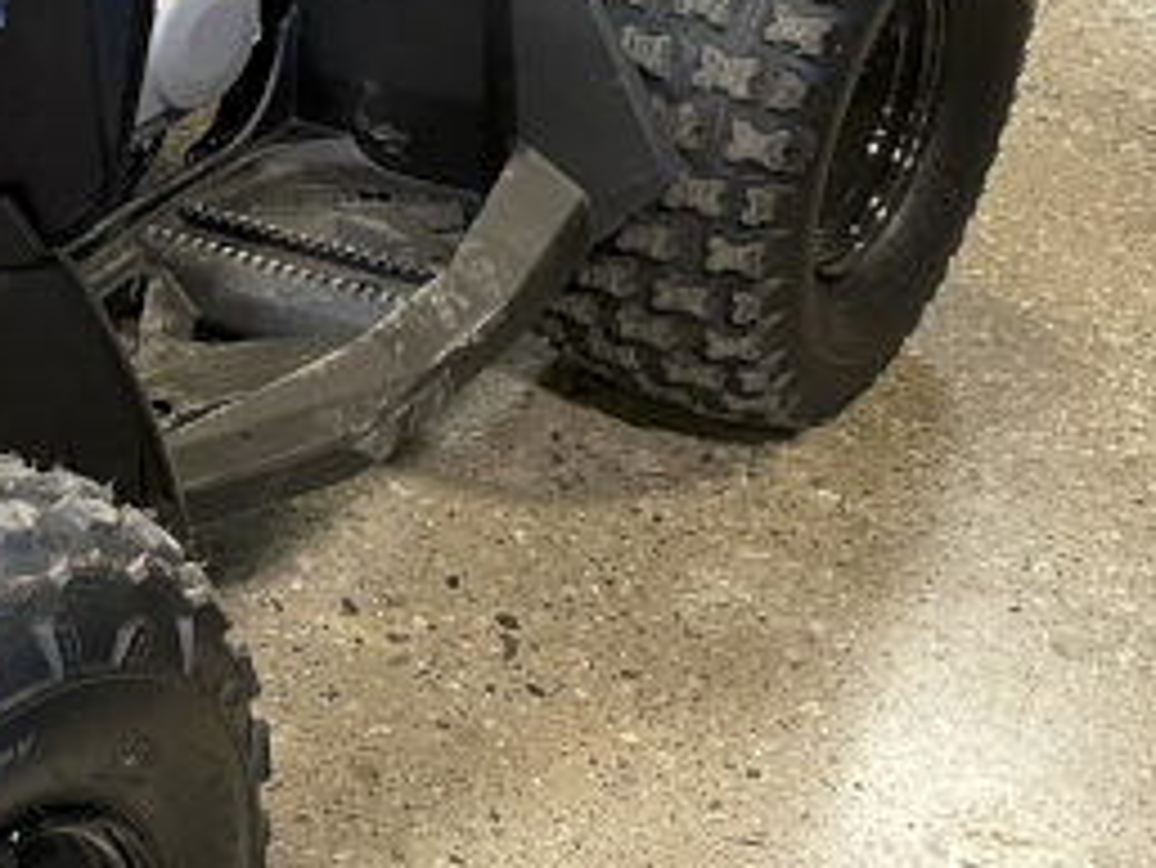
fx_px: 2706
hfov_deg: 22.6
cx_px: -135
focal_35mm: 81
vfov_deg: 18.1
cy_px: 171
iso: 200
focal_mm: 4.2
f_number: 1.6
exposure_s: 1/60
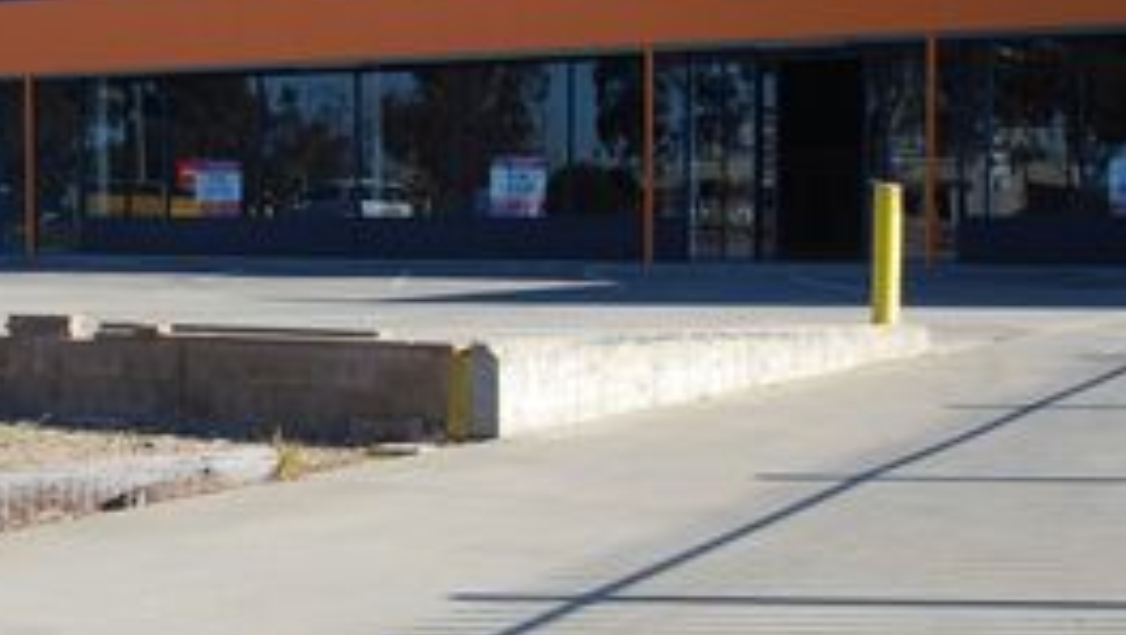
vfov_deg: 18.0
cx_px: 427
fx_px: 2002
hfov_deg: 31.3
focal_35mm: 67
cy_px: 330
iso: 200
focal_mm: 24
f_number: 8
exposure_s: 1/250
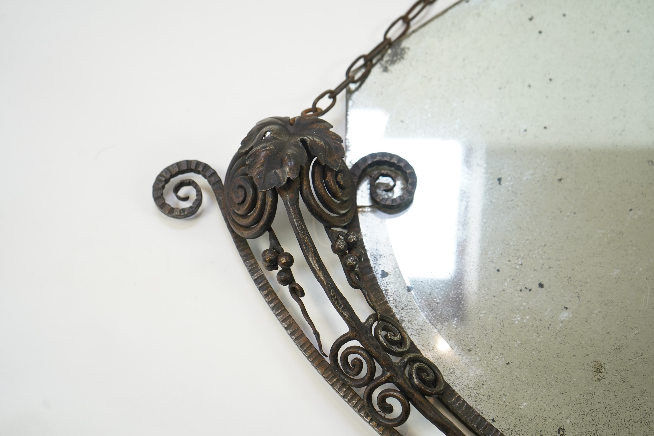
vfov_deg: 28.6
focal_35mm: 47
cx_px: 327
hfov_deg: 41.9
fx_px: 854
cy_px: 218
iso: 400
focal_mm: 47
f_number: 4.5
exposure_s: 1/60
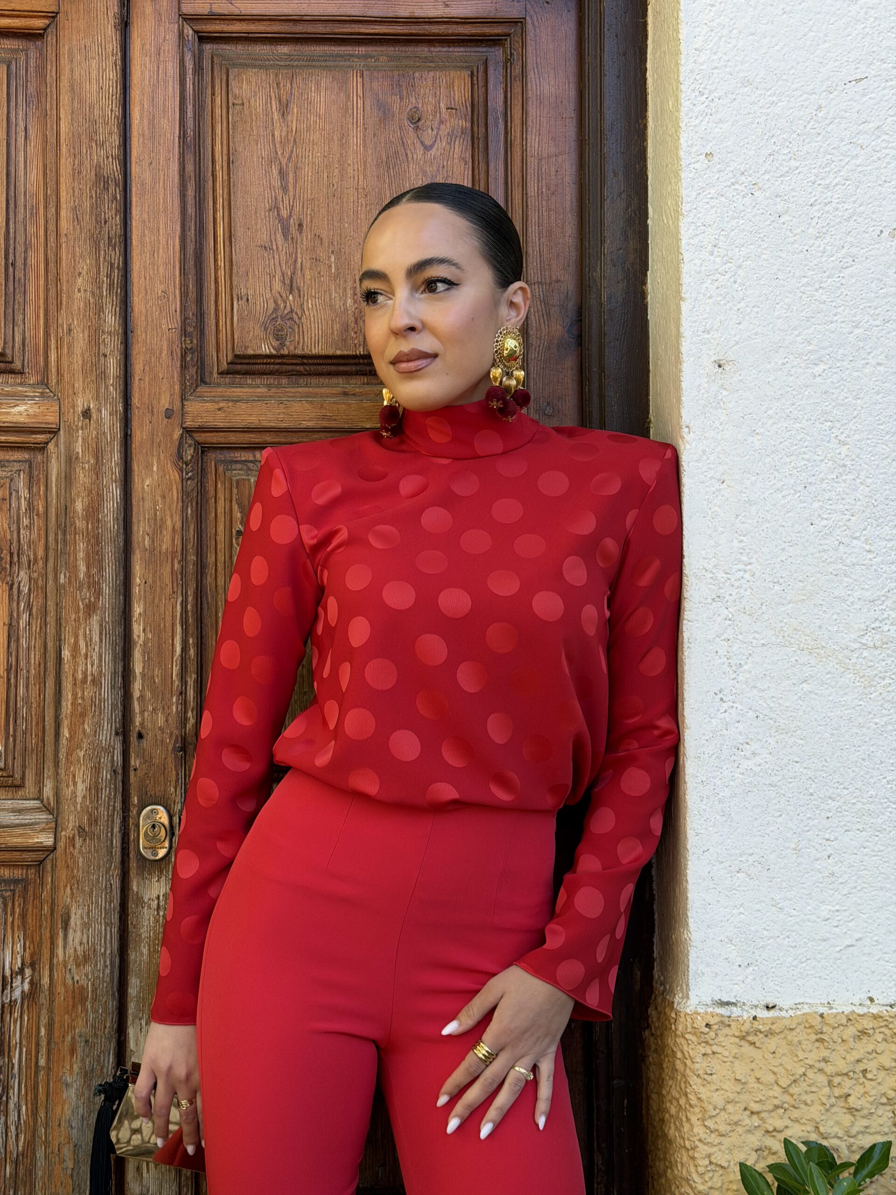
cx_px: 448
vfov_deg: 39.7
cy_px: 598
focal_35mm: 48
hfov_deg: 30.3
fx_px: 1657
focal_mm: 6.76
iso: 50
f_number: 1.78
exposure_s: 1/190
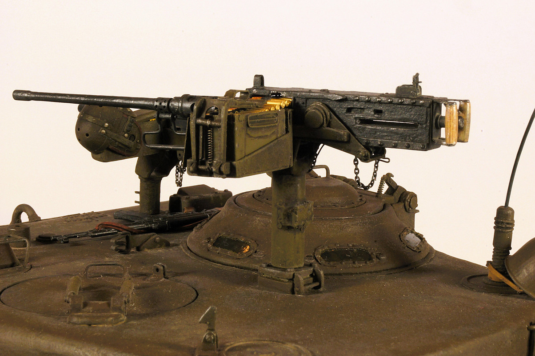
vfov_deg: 16.6
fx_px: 1217
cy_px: 178
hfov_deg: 24.8
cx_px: 268
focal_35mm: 82
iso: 320
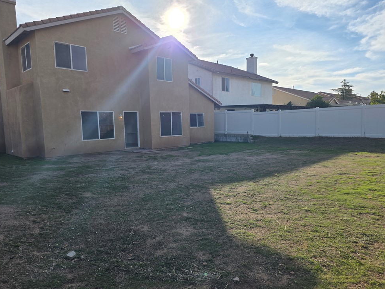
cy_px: 147
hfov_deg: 71.6
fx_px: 267
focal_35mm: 24
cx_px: 190
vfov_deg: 56.8
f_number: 1.7
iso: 50
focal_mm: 6.3
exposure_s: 1/7944
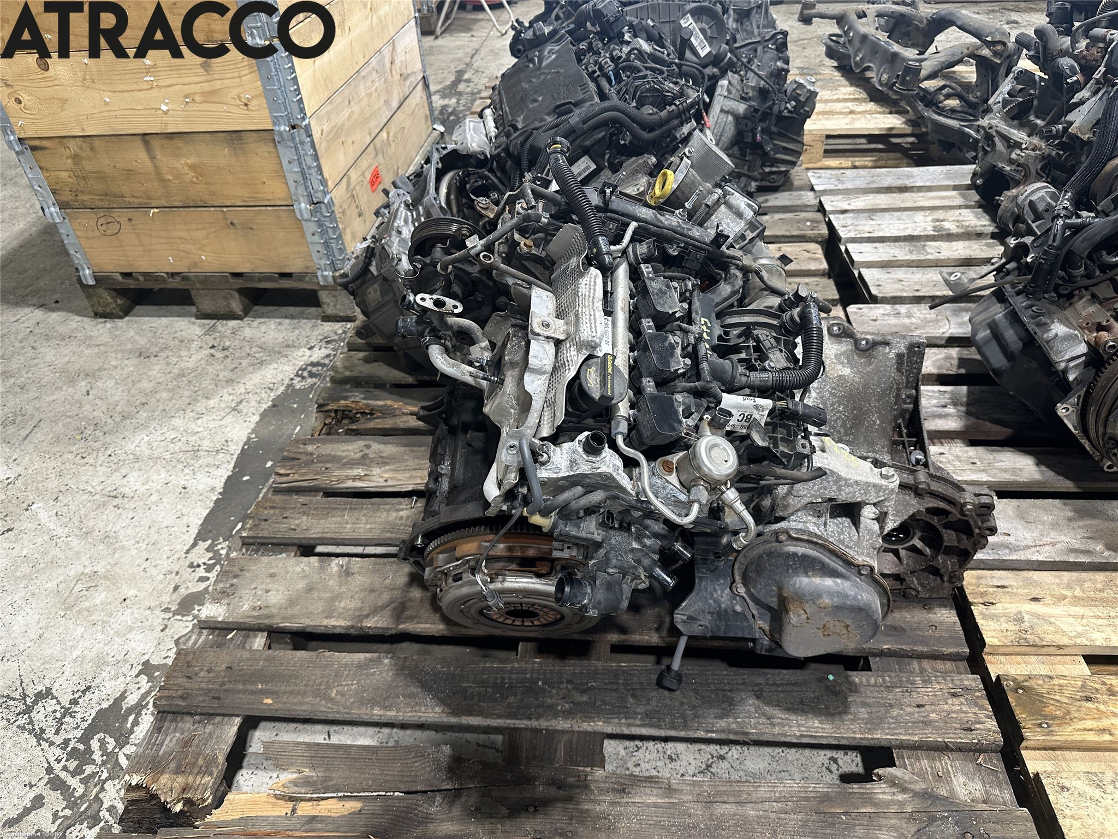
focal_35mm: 24
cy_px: 420
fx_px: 775
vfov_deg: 56.8
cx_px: 559
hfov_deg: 71.6
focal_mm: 6.86
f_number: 1.78
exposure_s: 1/100
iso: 200
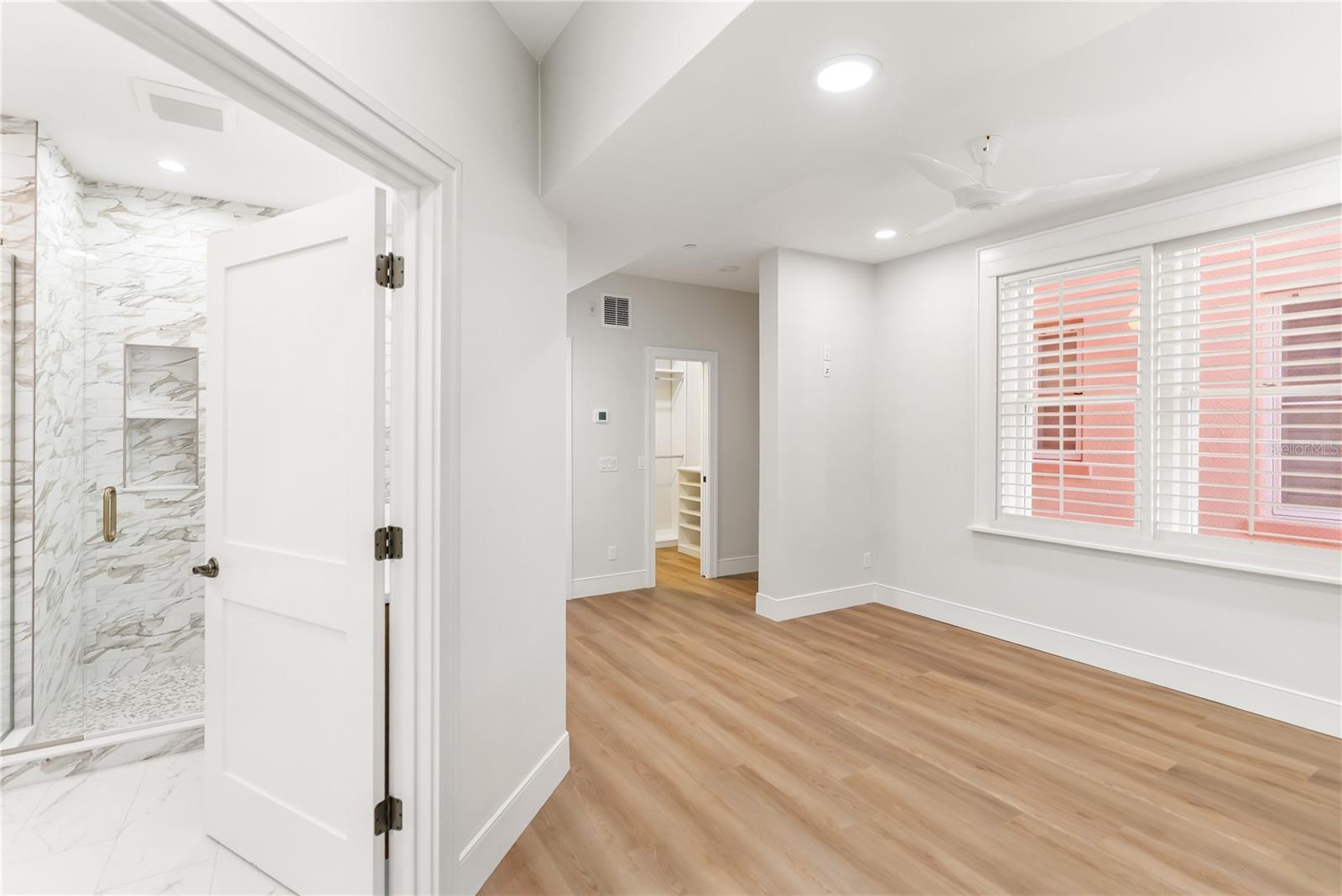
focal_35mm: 16
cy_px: 448
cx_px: 671
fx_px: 597
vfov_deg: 73.8
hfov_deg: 96.7
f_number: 2.8
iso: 160
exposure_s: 1/15
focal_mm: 16
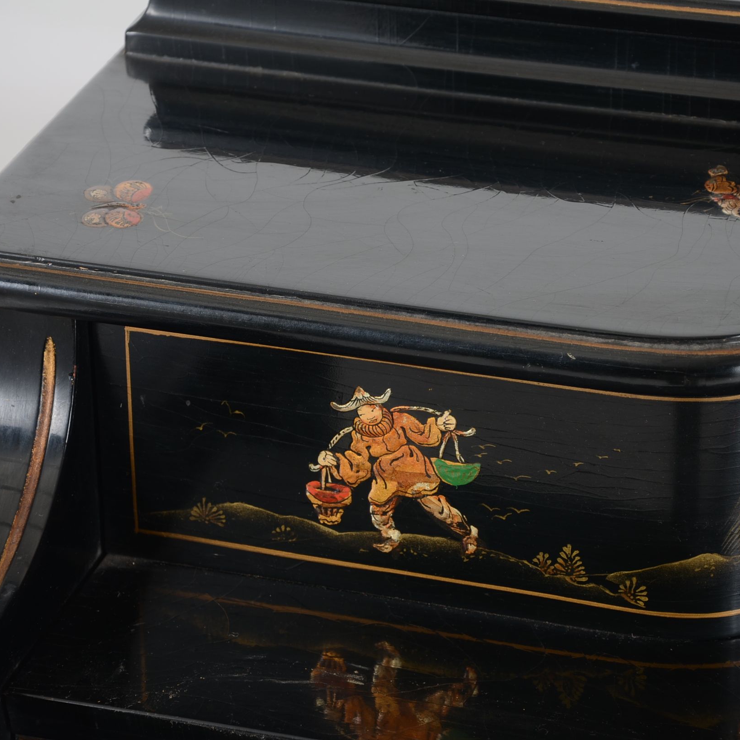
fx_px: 3958
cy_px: 370
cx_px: 424
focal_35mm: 164
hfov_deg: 10.7
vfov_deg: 10.7
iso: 160
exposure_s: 1/100
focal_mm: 85
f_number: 6.3
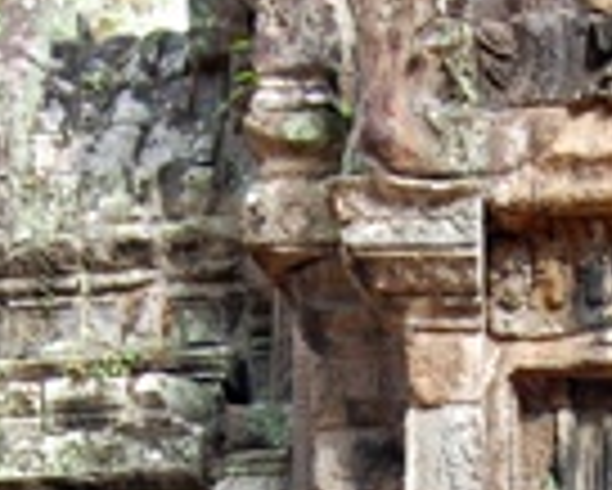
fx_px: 2356
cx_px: 443
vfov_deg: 11.4
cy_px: 757
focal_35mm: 130
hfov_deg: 14.7
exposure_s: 1/125
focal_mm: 24
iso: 400
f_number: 5.6
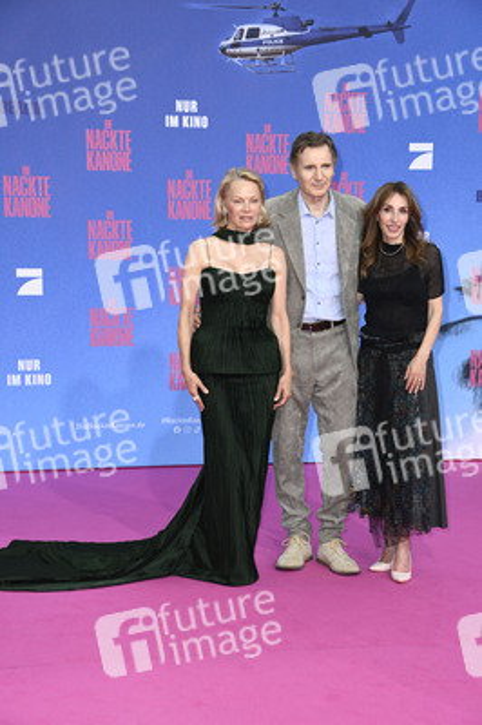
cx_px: 241
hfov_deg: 19.4
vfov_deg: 28.9
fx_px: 1408
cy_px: 362
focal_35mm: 70
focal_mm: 70
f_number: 6.3
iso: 250
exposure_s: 1/250
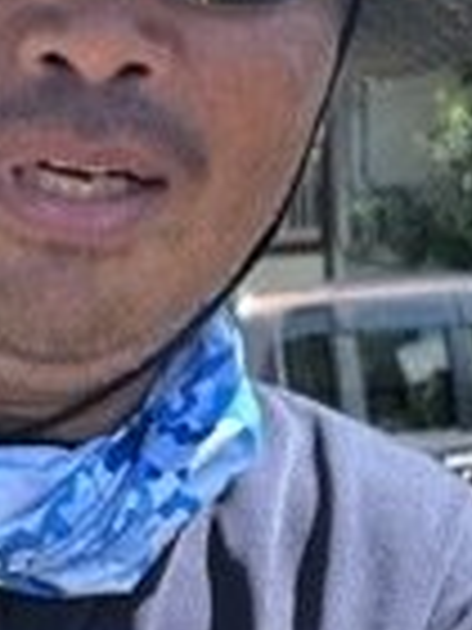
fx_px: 2654
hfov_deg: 10.1
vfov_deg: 12.6
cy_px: 1060
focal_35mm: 146
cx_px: -4
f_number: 1.78
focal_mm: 6.76
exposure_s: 1/2907
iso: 100
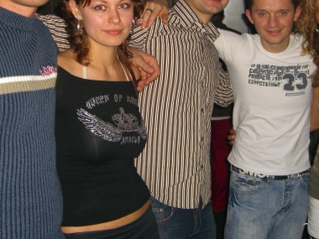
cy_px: 63
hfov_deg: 32.2
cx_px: 174
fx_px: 553
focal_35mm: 60
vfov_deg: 24.2
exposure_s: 1/60
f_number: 2.8
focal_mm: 7.9
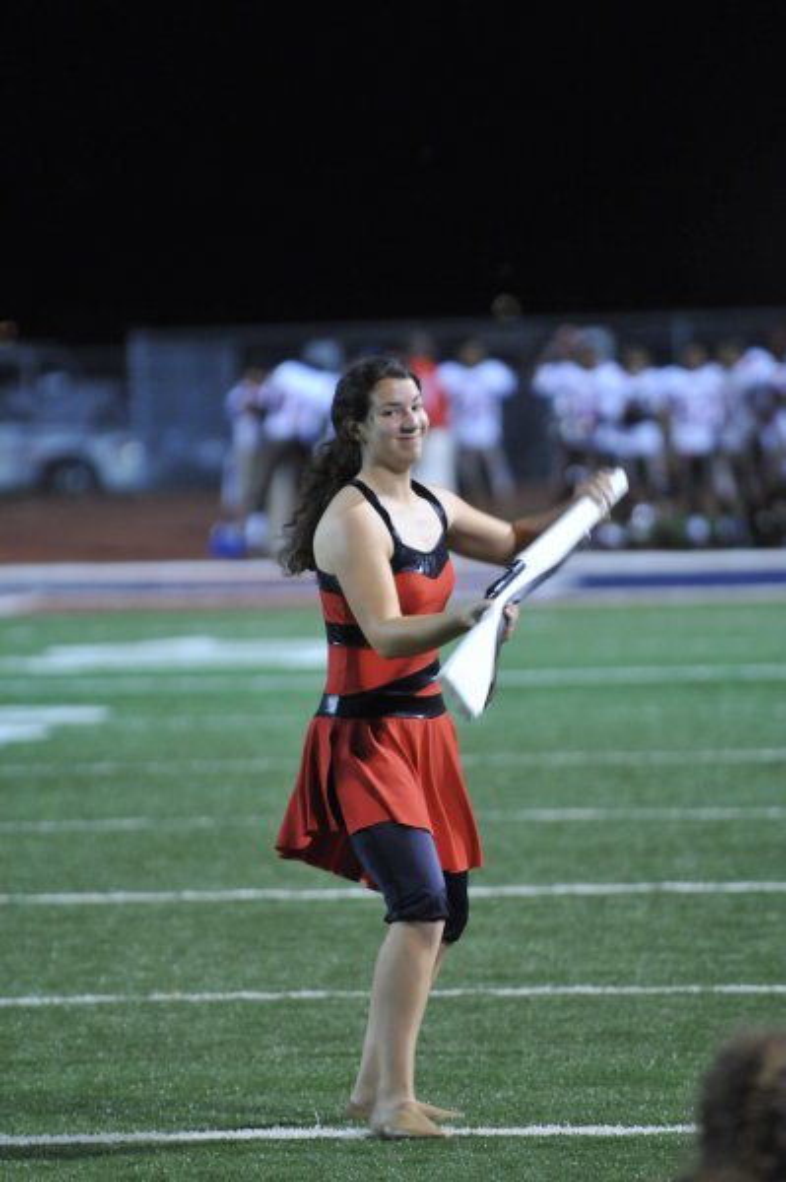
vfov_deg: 6.9
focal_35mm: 300
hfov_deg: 4.6
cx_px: 393
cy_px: 591
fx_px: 9841
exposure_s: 1/125
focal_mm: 200
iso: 1600
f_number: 2.8
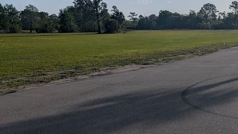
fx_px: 385
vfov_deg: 19.6
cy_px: 40
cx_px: 199
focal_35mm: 61
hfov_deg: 33.1
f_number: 1.68
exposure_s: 1/9901
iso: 29
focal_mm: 6.9
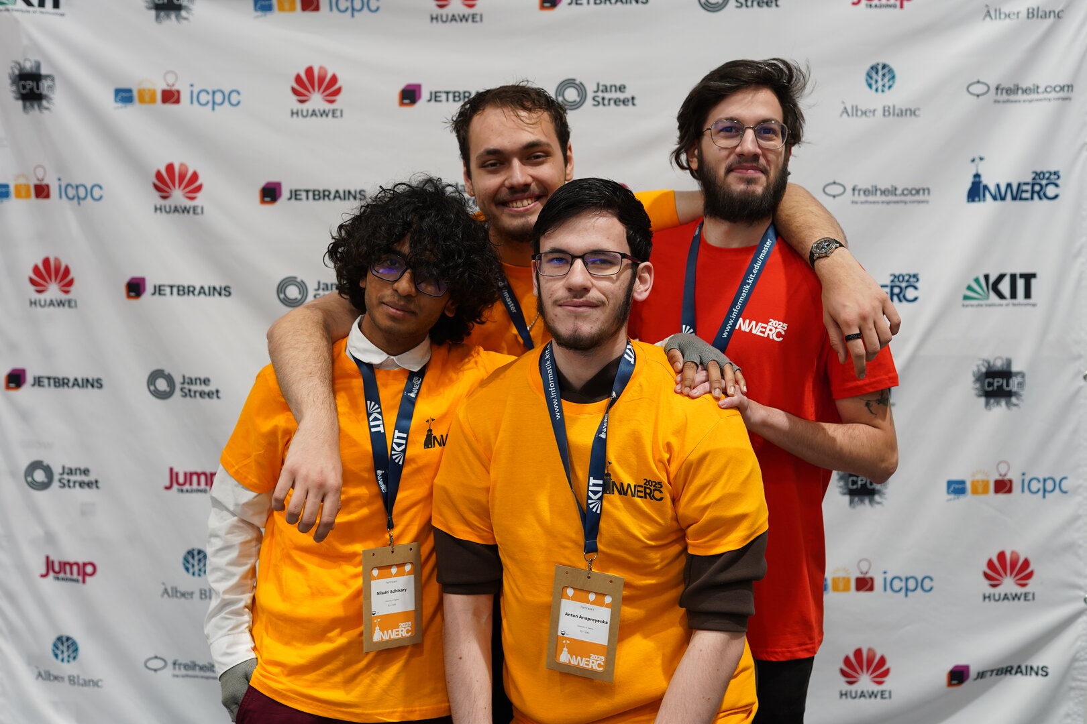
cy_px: 362
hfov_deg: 39.6
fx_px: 1510
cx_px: 544
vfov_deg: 27.0
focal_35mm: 50
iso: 640
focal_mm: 50
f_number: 2.8
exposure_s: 1/50
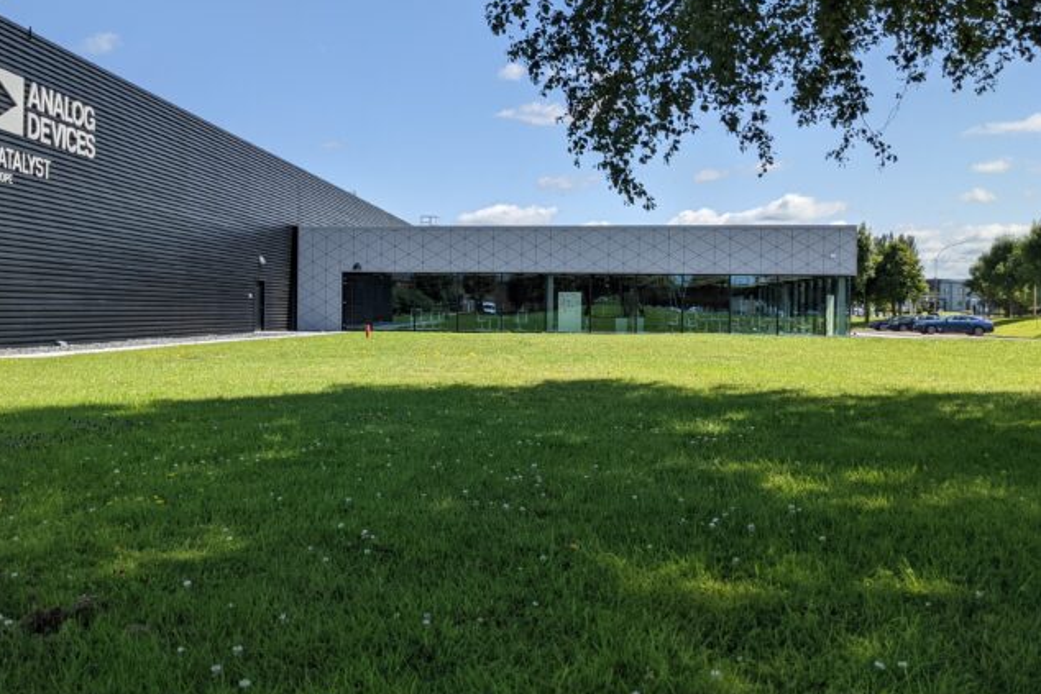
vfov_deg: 38.9
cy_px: 315
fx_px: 983
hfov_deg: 55.5
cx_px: 440
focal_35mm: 34
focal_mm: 4.38
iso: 56
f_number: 1.73
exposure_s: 1/2933
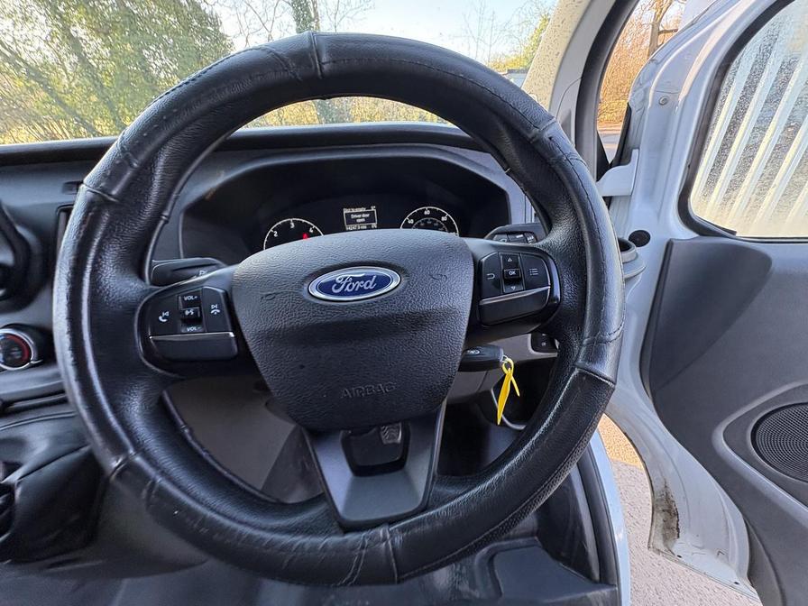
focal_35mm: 14
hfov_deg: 102.1
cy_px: 303
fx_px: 327
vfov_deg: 85.7
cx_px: 404
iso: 200
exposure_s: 1/63
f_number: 2.2
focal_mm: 2.22
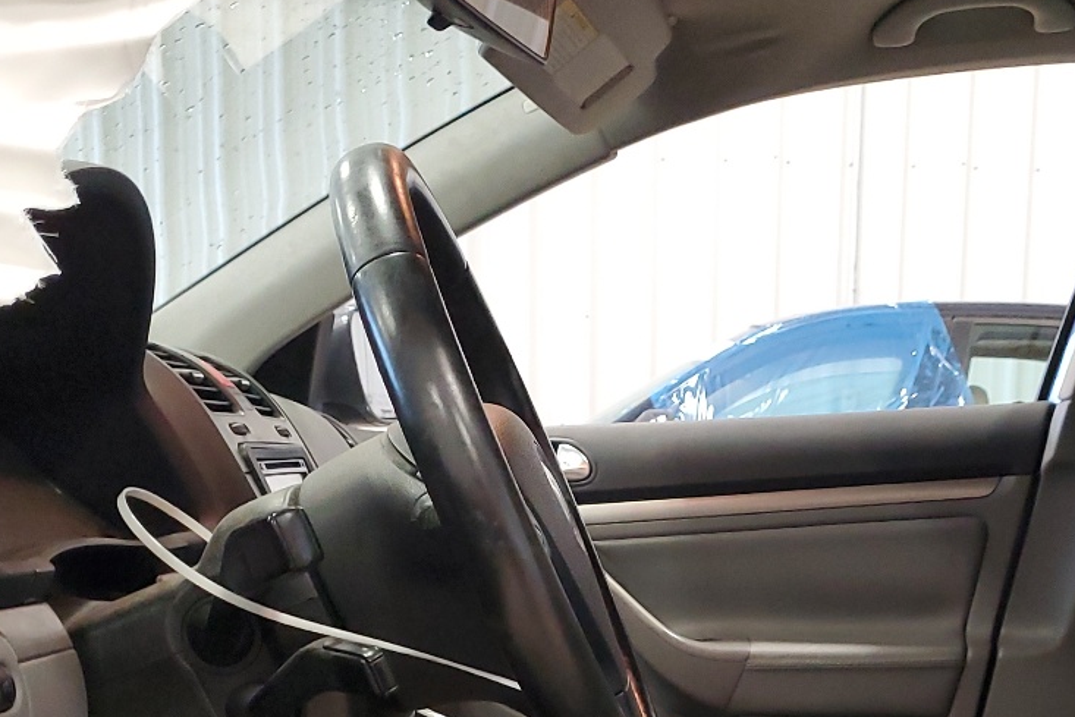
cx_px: 780
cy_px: 814
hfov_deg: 33.4
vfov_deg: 21.6
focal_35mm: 59
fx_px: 1762
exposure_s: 1/60.2
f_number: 1.5
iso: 211
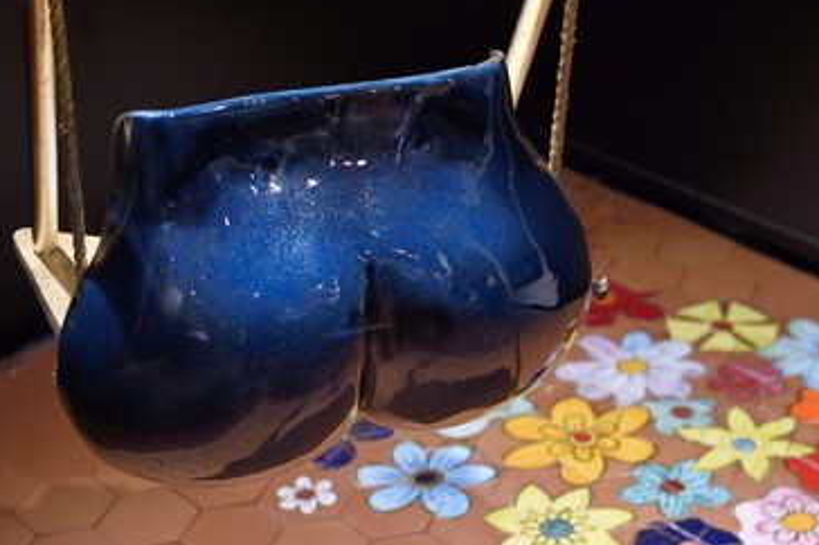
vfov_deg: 20.3
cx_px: 452
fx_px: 1523
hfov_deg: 30.1
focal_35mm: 67
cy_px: 288
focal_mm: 58
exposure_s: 1/50
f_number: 4
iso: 1600
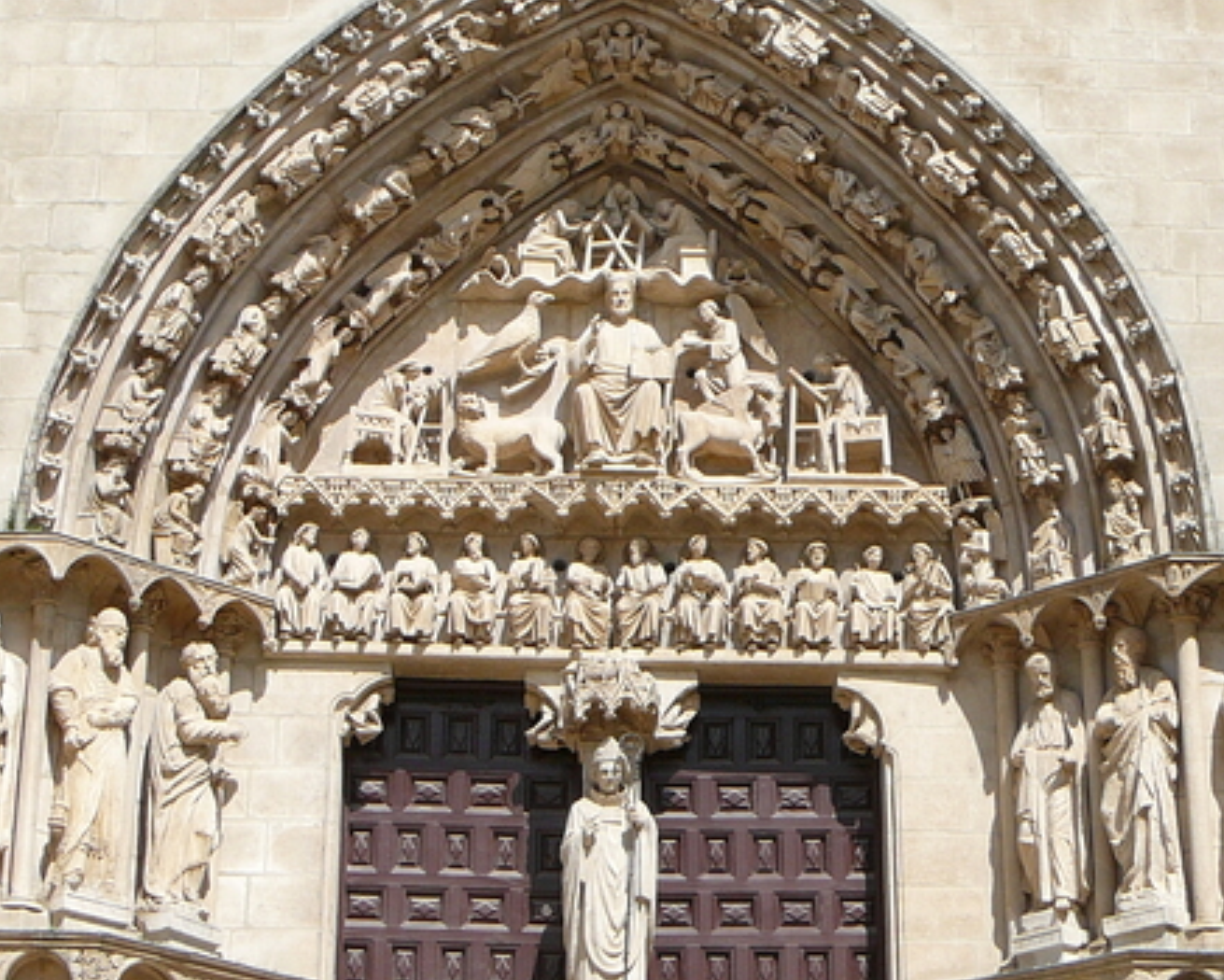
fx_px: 2863
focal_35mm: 79
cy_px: 515
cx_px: 613
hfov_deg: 24.1
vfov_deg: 19.4
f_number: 5.6
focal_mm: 7
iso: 80
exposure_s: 1/400
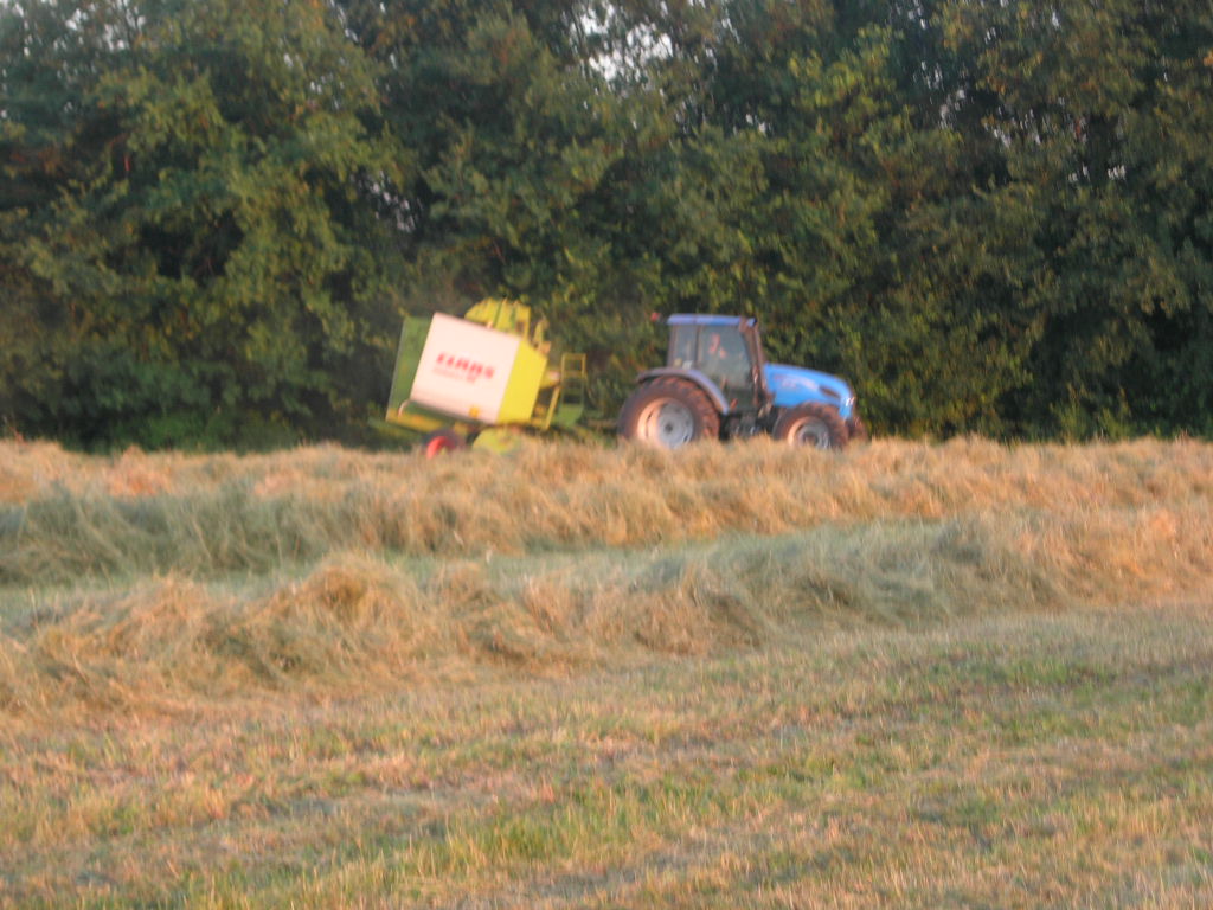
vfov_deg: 13.1
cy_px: 455
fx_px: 3960
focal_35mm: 113
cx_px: 606
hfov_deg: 17.4
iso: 67
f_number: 4.9
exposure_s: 1/30
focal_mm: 23.4
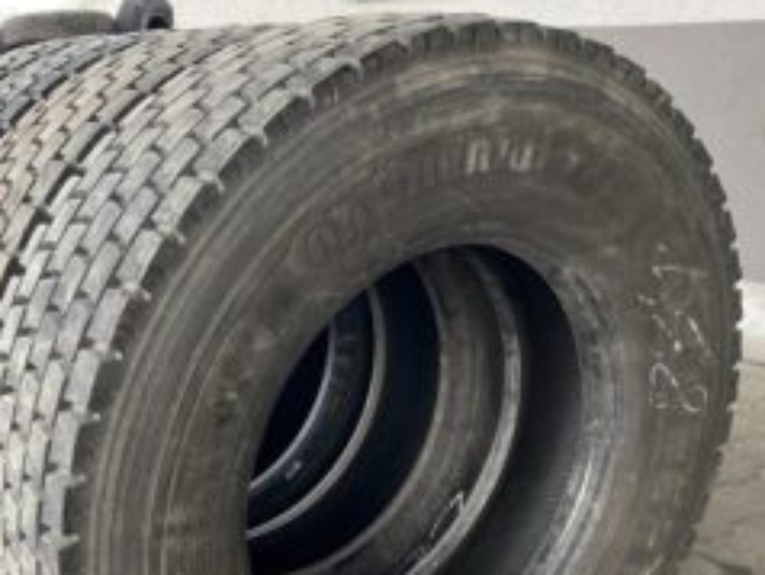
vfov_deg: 30.3
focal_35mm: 47
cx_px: 235
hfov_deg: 39.7
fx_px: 1040
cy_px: 448
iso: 100
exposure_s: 1/100
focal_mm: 4.25
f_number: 1.8
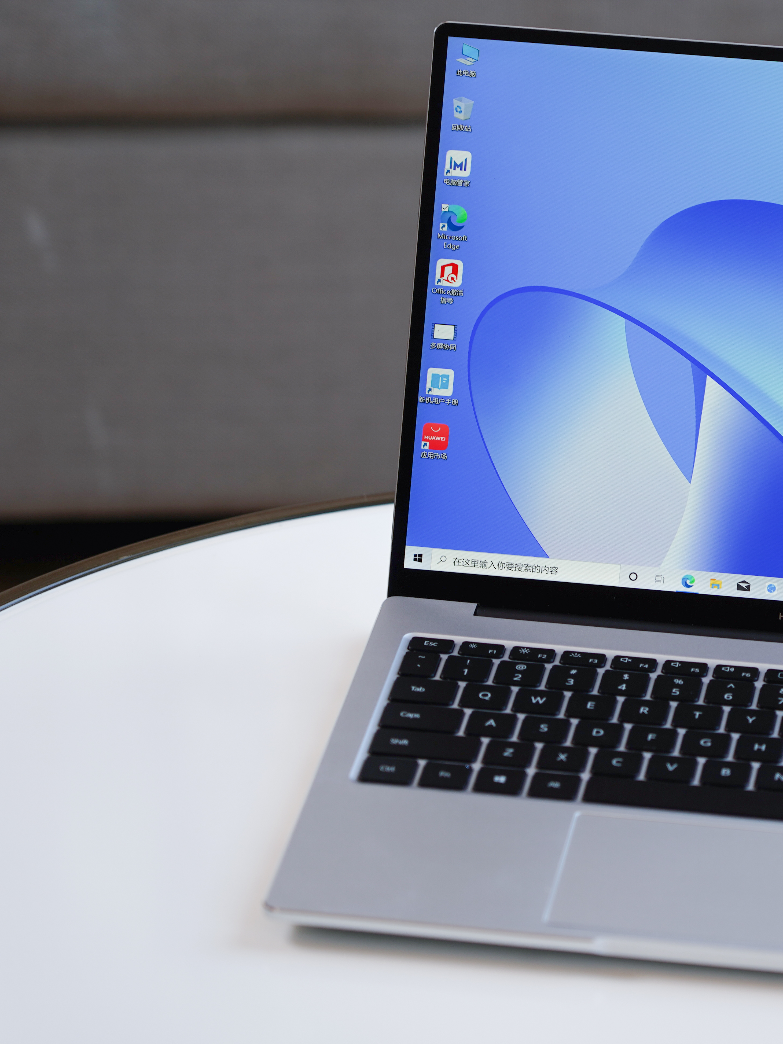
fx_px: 4464
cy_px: 522
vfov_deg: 13.3
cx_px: 728
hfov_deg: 10.0
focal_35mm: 148
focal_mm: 102
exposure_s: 1/40
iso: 100
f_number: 4
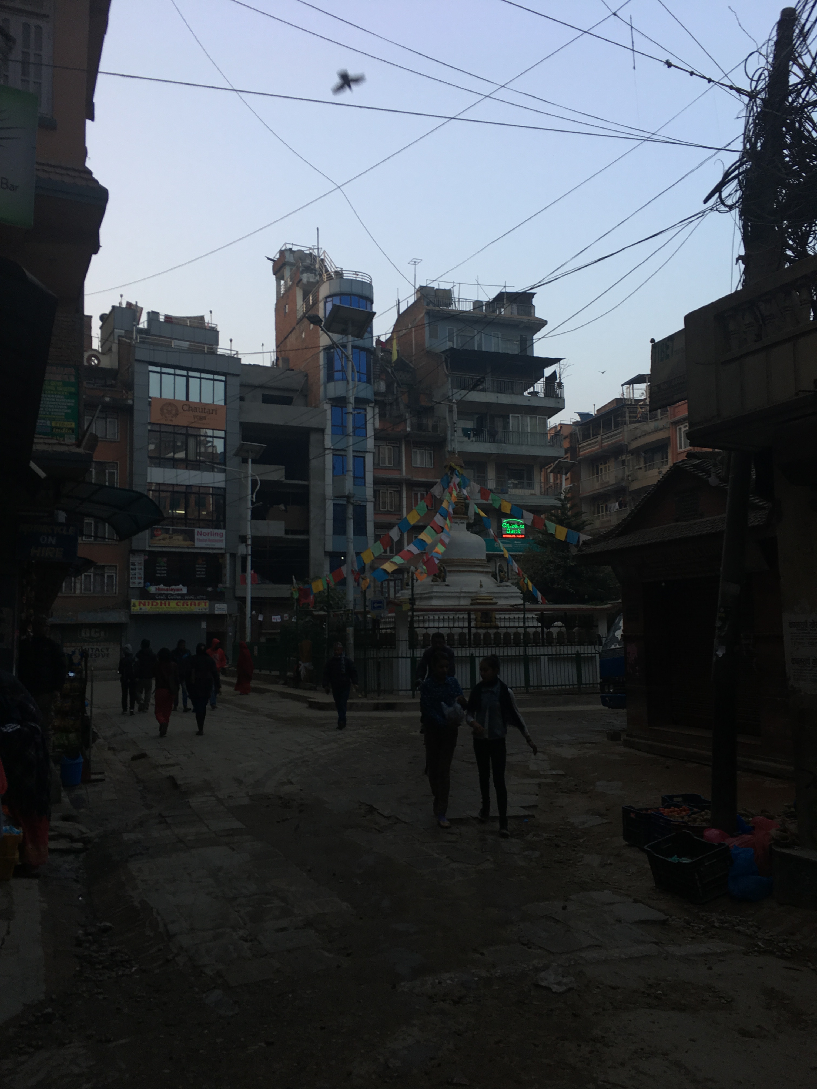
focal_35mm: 29
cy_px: 544
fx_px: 913
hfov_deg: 48.2
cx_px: 408
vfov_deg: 61.7
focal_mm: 4.15
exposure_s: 1/100
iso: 25
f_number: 2.2
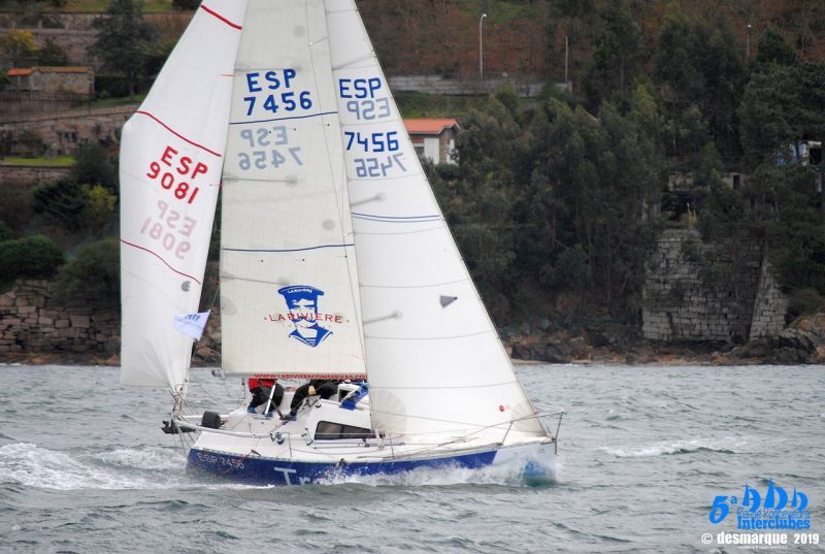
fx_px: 6889
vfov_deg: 4.6
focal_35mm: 300
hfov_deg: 6.9
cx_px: 412
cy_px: 277
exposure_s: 1/500
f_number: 5.6
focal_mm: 200
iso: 400
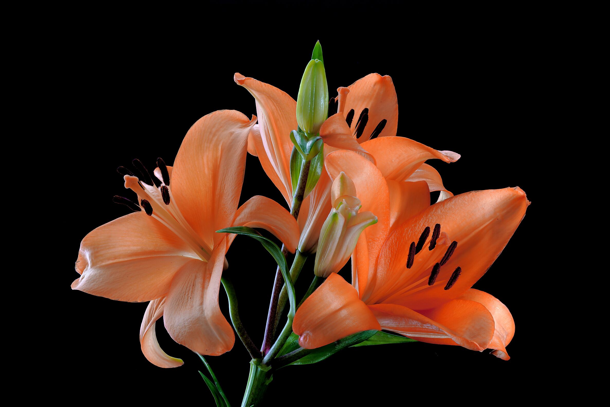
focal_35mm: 71
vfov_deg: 19.2
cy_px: 206
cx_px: 305
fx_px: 1203
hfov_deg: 28.5
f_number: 7.1
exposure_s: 1/2
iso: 200
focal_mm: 70
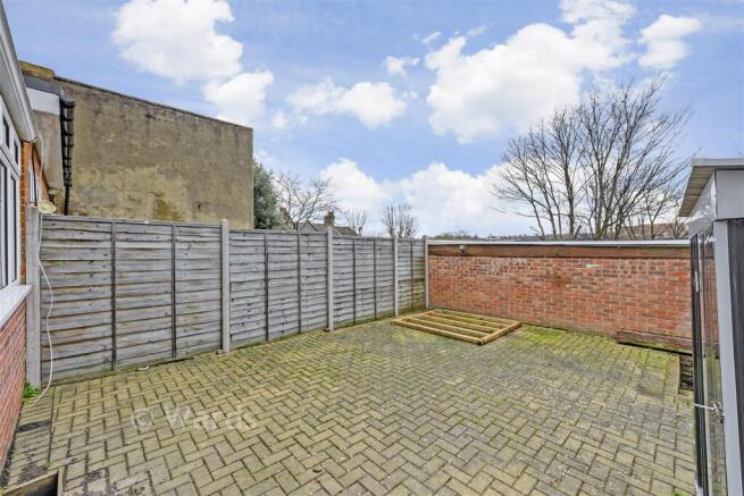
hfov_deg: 104.2
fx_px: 289
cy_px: 248
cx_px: 372
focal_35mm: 14
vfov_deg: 81.2
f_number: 8
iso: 400
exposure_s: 1/250
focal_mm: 14
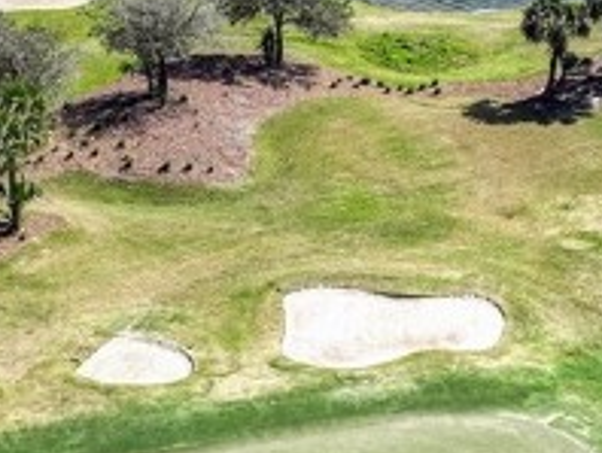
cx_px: 319
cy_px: 243
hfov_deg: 15.9
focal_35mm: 124
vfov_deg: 12.0
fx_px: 2159
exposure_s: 1/2000
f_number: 2.8
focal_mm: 12.3
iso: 100
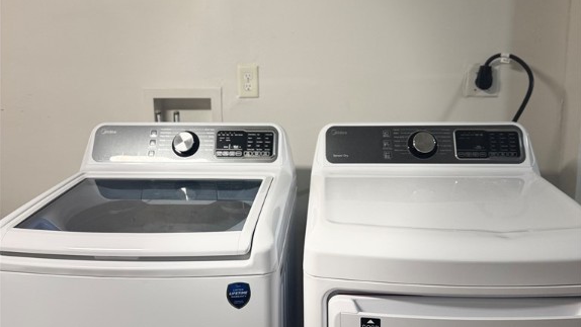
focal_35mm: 35
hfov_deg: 56.6
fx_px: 539
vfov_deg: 33.6
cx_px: 290
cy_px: 128
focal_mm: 6.76
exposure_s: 1/60
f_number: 1.78
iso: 200
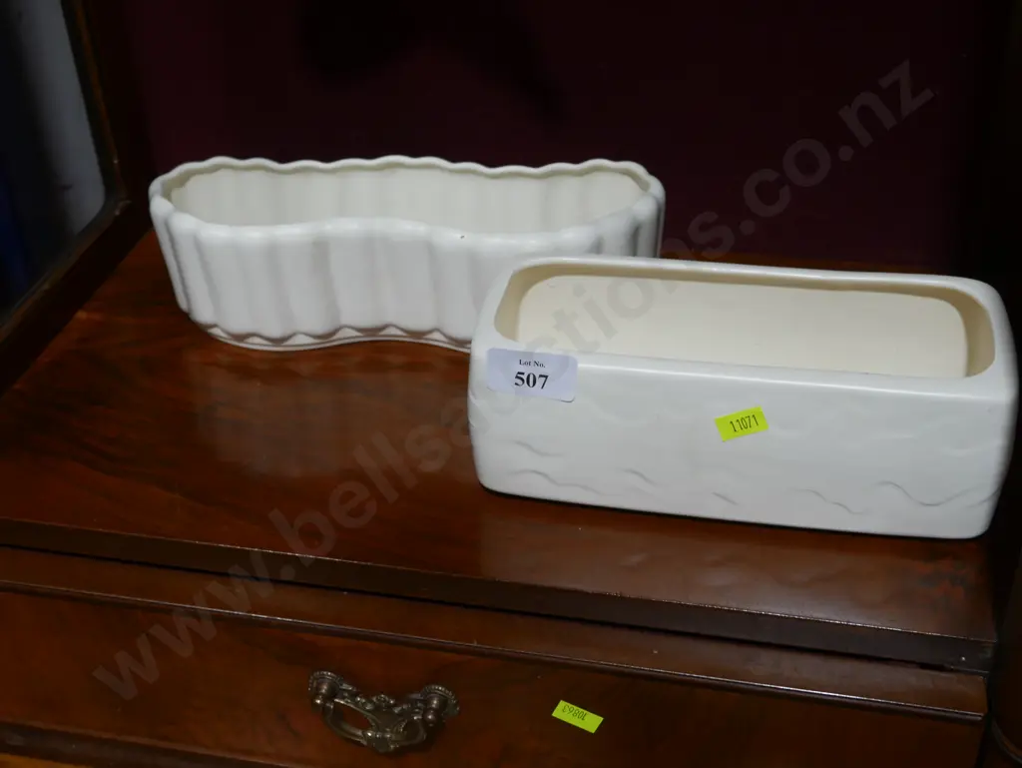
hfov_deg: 41.2
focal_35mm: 46
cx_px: 511
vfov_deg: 31.5
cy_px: 384
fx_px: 1359
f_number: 5.1
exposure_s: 1/60
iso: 320
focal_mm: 23
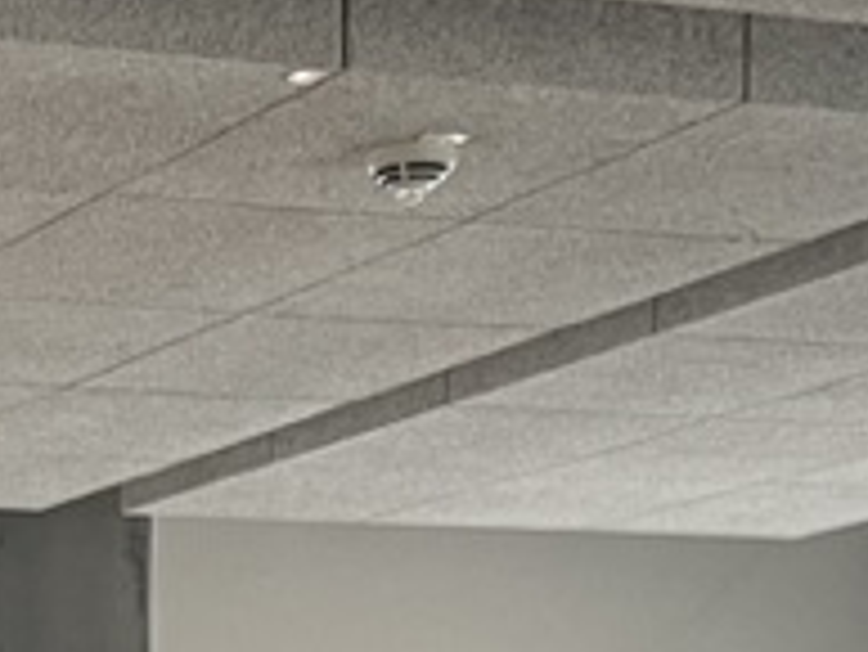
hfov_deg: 13.5
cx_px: -391
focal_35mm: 138
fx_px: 3463
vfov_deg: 9.6
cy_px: 1563
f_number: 1.6
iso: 125
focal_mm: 5.1
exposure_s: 1/71
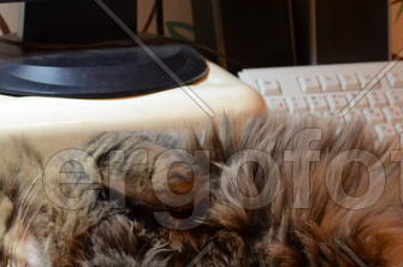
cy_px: 179
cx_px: 275
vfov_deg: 14.5
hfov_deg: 21.6
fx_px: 1050
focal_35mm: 94
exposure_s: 1/80
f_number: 4
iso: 1600
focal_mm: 24
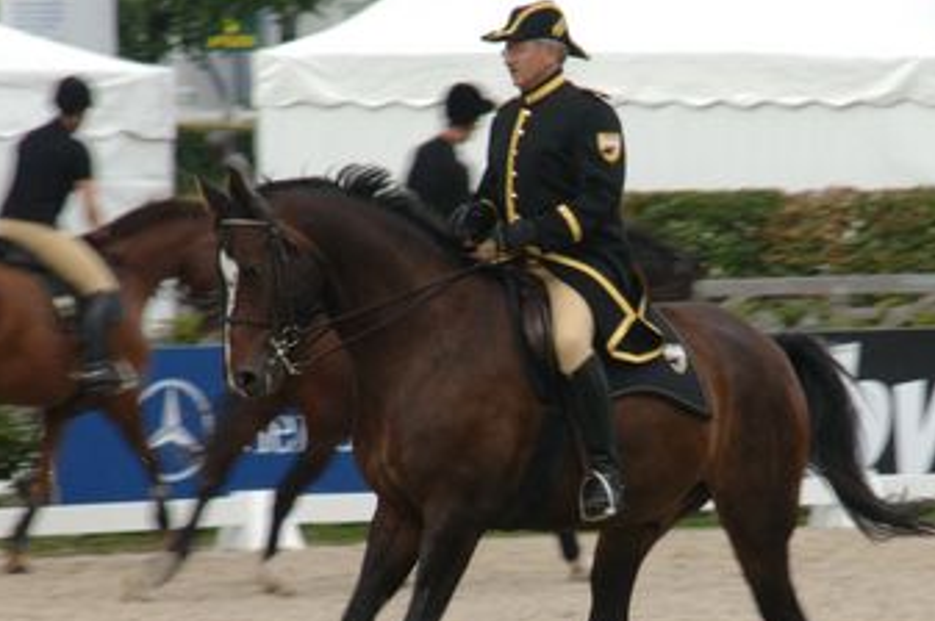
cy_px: 365
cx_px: 608
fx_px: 14764
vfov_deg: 2.4
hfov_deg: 3.6
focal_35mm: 569
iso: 400
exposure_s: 1/100
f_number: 16
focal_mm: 200
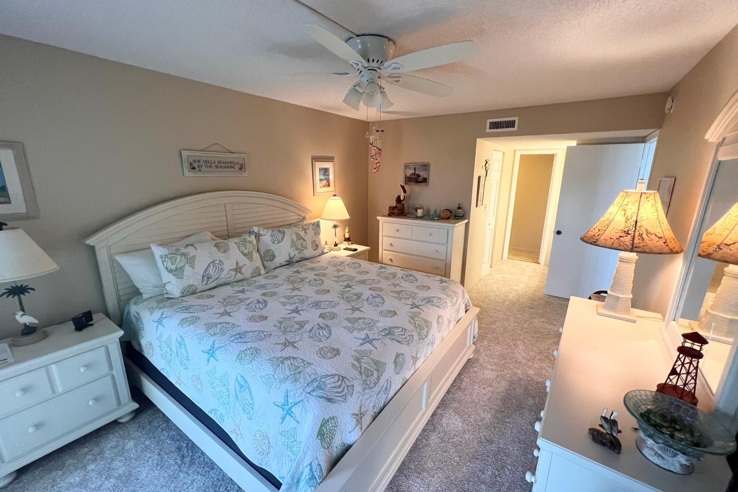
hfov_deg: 104.2
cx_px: 374
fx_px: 287
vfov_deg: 81.2
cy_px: 249
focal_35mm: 14
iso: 200
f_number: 1.8
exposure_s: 1/60
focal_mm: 1.57
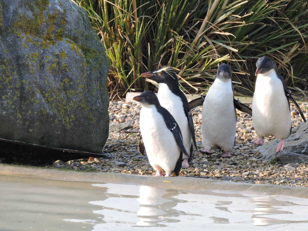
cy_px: 127
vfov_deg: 2.2
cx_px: 190
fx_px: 5970
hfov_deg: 3.0
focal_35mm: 671
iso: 250
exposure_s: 1/250
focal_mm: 89.6
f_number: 5.6
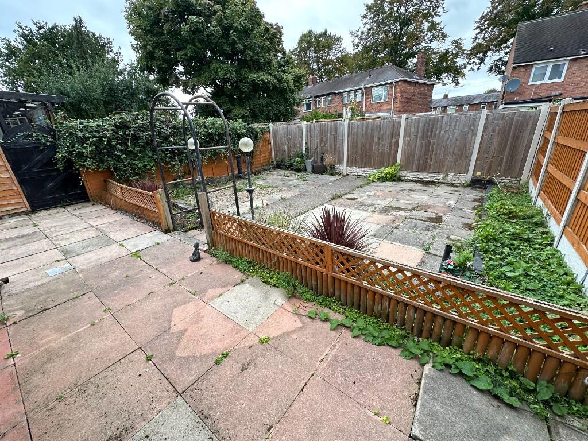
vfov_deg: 85.7
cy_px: 220
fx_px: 238
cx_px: 294
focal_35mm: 14
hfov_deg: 102.1
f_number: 2.2
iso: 50
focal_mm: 2.22
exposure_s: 1/99
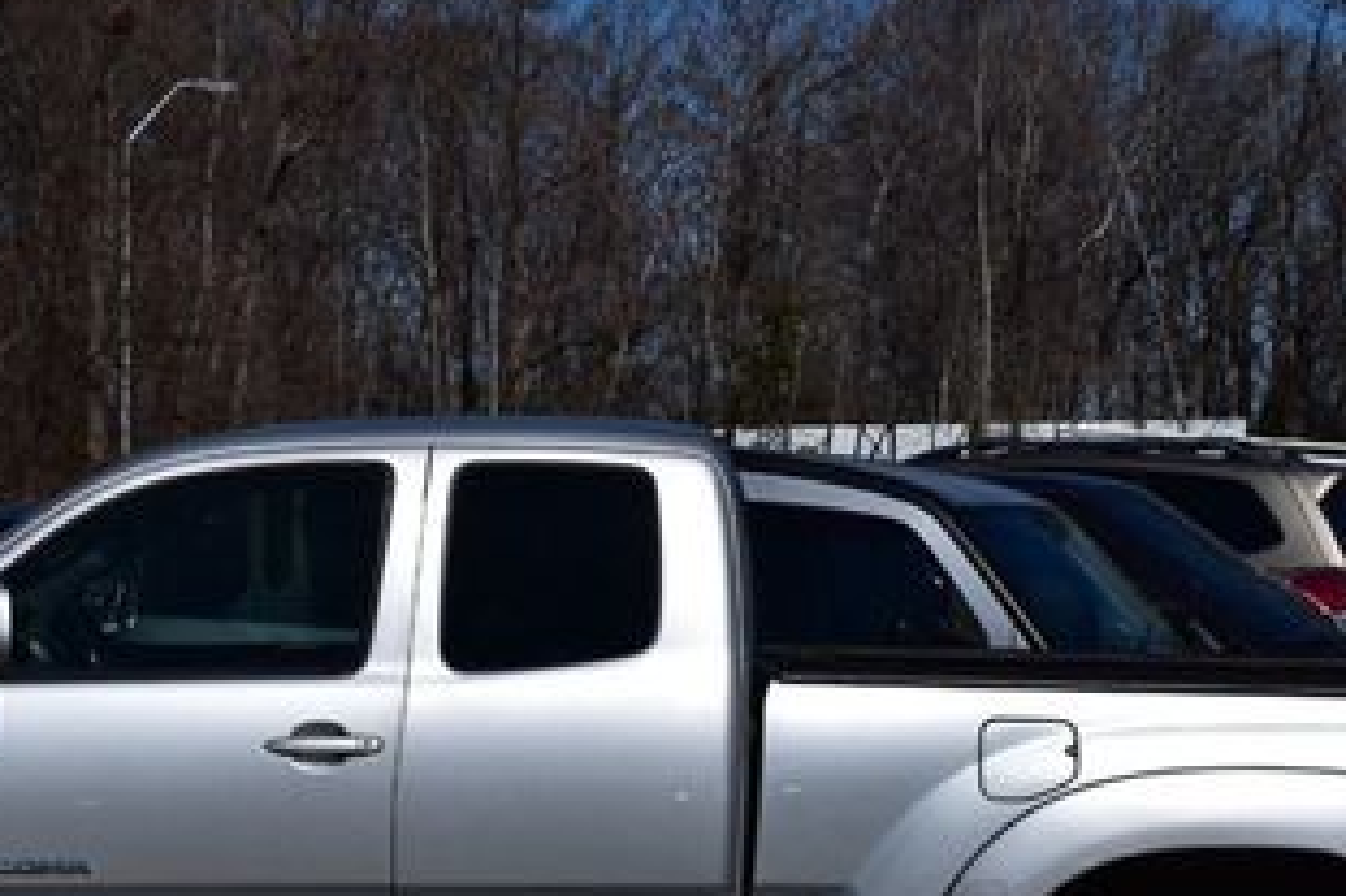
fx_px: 4037
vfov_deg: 12.6
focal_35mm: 108
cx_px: 524
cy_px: 649
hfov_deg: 18.9
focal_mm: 35
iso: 200
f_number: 13
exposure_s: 1/1000
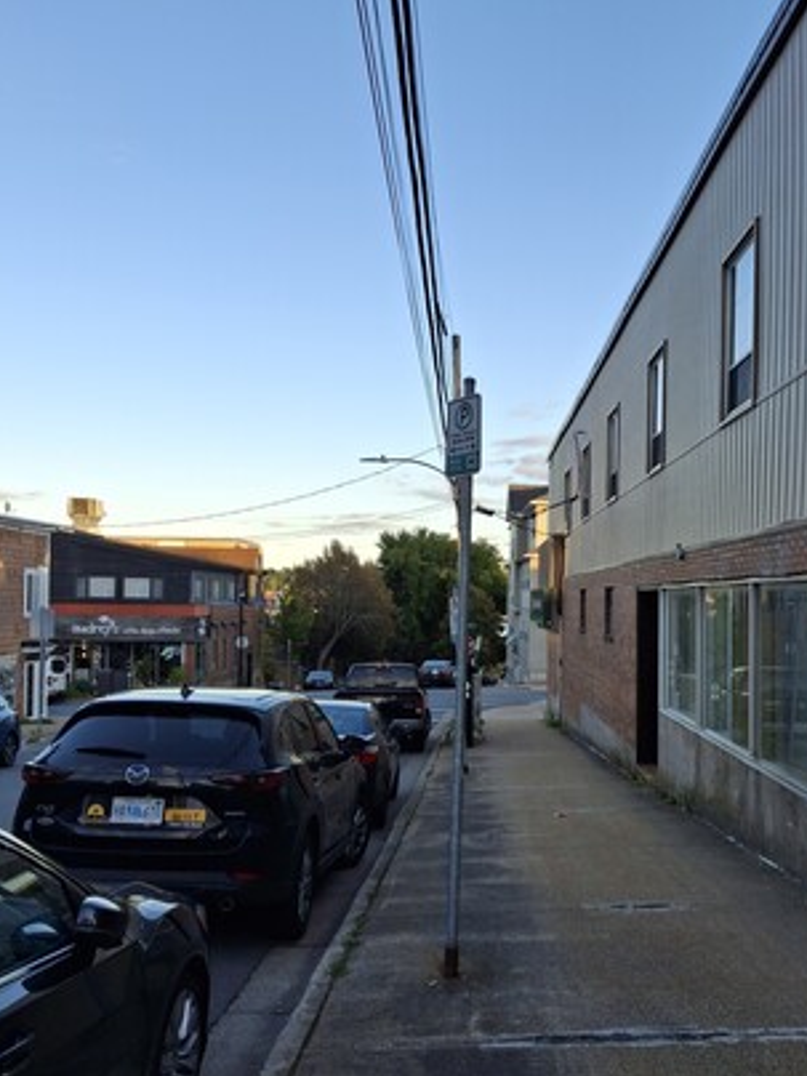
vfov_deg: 55.3
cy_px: 577
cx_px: 525
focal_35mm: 33
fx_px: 1026
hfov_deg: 42.5
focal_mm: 4.69
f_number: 1.8
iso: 25
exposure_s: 1/386
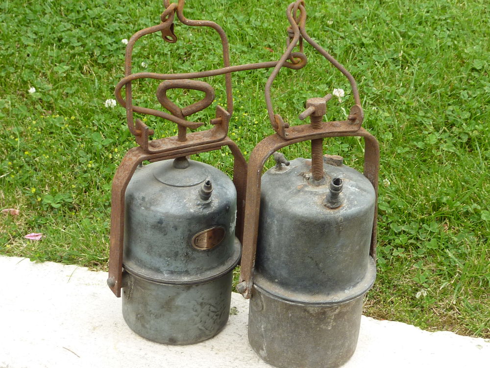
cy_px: 184
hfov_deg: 24.4
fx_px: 1132
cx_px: 245
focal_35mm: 80
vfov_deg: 18.4
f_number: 3.9
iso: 80
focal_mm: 9.1
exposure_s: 1/160
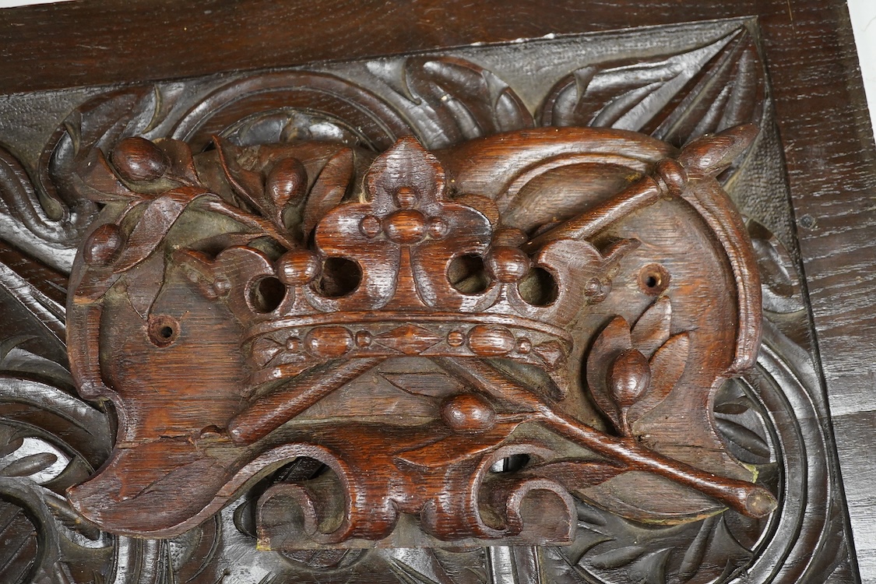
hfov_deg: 43.6
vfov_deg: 29.9
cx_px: 438
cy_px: 292
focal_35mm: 45
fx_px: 1095
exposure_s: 1/125
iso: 2500
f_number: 6.3
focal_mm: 30
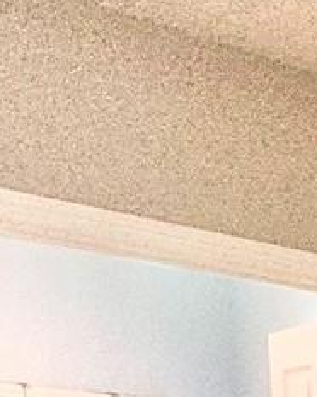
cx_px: 1050
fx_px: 1104
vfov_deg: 16.6
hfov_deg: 10.0
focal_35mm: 94
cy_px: 739
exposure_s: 1/120
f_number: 2.2
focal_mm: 2.22
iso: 125
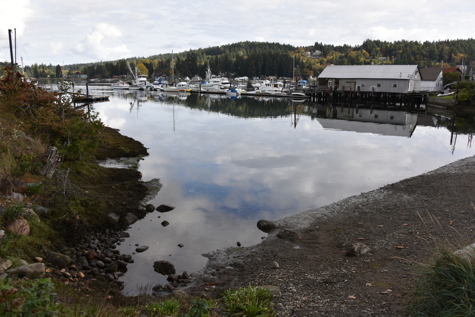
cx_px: 238
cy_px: 158
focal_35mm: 28
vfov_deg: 46.4
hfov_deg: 65.5
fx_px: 370
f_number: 7.1
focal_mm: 28
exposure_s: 1/200
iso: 100
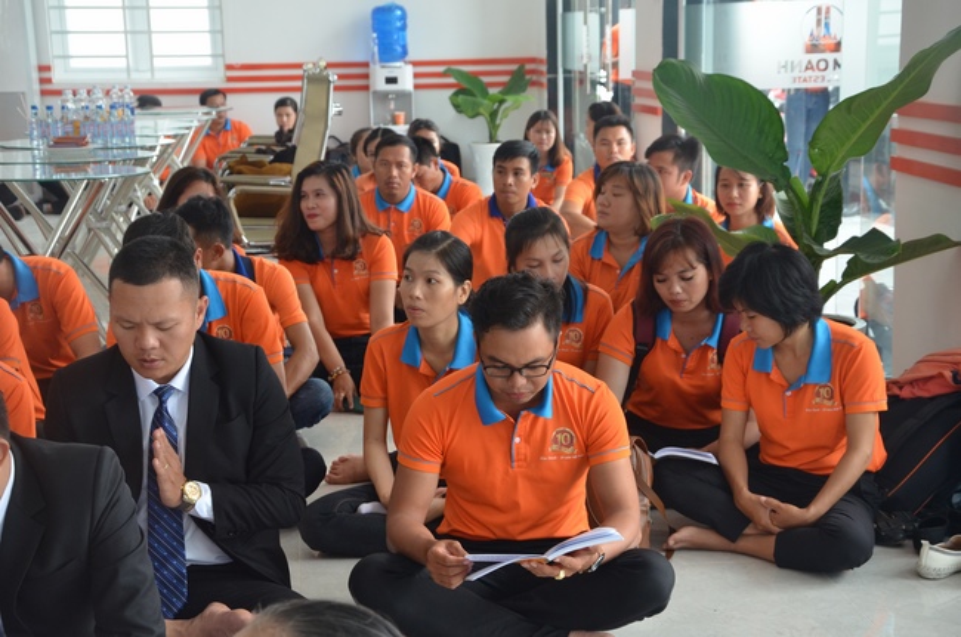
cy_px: 318
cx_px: 480
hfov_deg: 29.9
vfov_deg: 20.1
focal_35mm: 68
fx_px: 1799
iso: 1000
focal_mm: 45
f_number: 7.1
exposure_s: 1/200
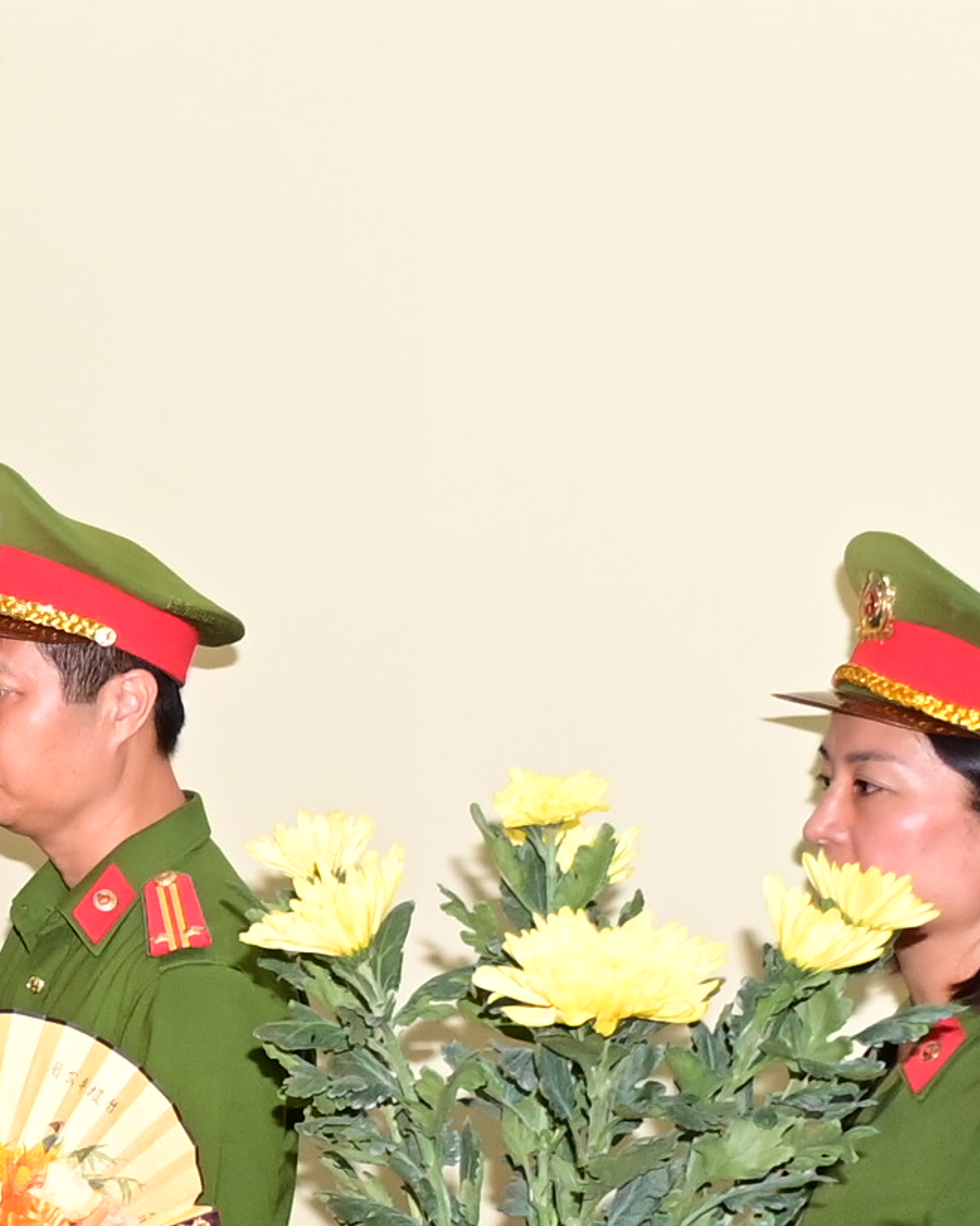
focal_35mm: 91
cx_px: -783
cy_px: 694
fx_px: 3299
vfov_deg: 21.0
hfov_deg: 14.8
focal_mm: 18
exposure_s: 1/200
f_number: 4.5
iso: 1000
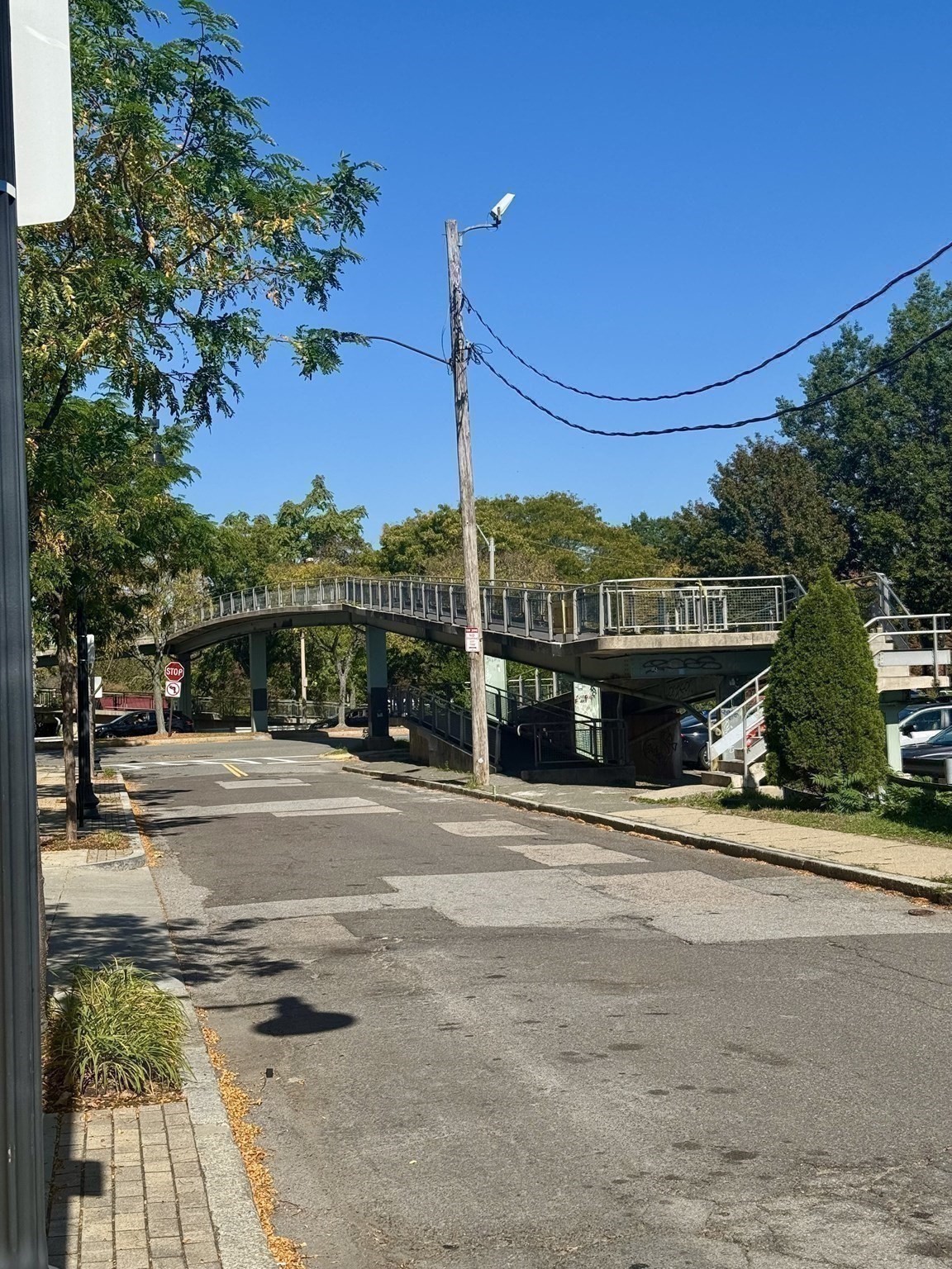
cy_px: 634
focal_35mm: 48
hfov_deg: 30.3
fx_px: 1760
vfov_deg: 39.7
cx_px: 476
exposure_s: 1/5376
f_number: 1.78
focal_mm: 6.76
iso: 64
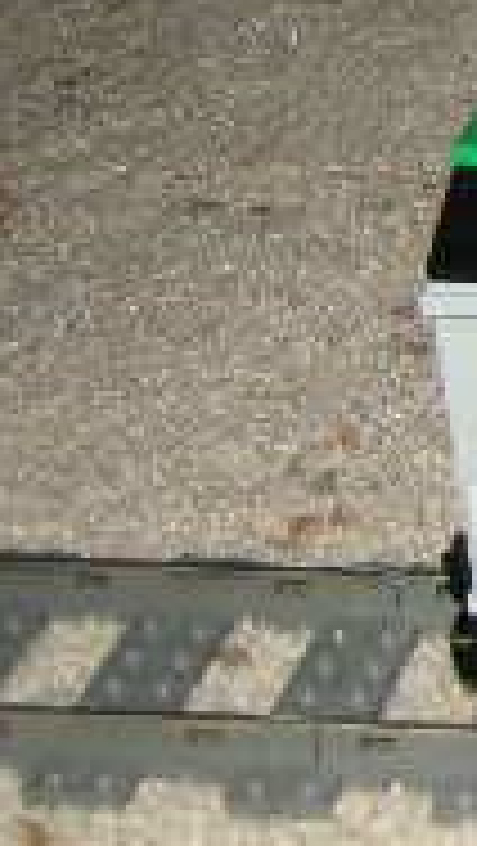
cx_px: 1386
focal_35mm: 130
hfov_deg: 8.1
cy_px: 162
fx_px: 2918
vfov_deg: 16.4
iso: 64
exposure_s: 1/60
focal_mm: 7.5
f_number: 2.7
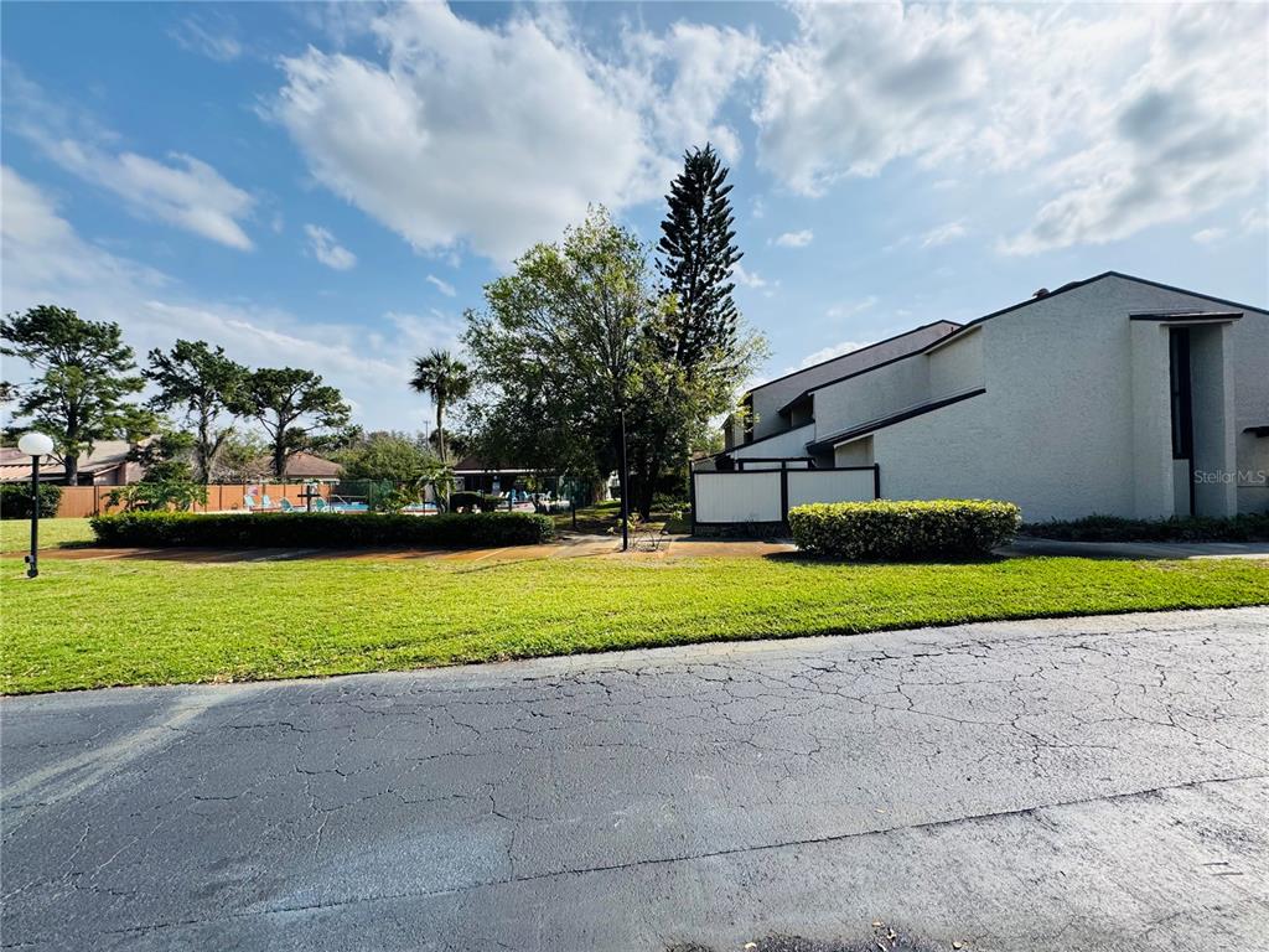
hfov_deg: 102.1
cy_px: 476
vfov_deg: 85.7
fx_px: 513
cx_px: 634
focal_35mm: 14
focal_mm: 2.22
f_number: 2.2
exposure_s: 1/1346
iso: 50
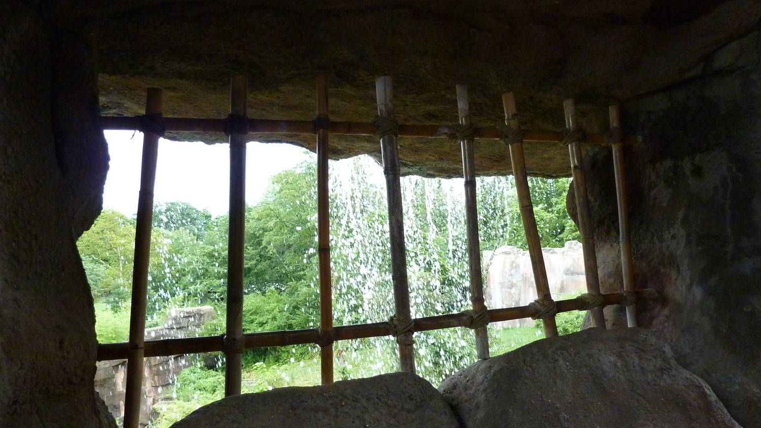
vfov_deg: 40.1
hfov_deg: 66.0
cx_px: 357
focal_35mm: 29
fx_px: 585
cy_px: 248
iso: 400
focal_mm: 4.1
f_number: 3.3
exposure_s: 1/320
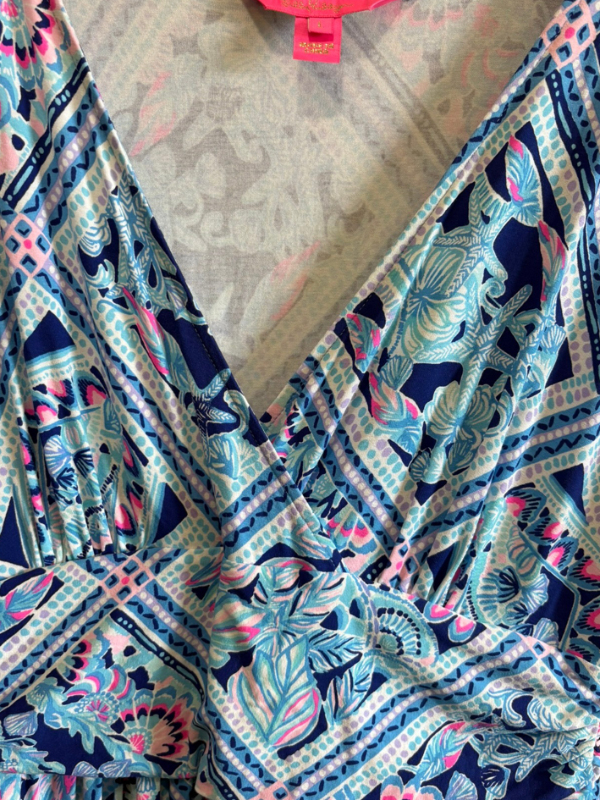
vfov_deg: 55.3
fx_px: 762
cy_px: 400
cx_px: 272
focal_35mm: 33
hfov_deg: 42.9
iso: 100
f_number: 1.6
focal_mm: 5.96
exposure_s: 1/60
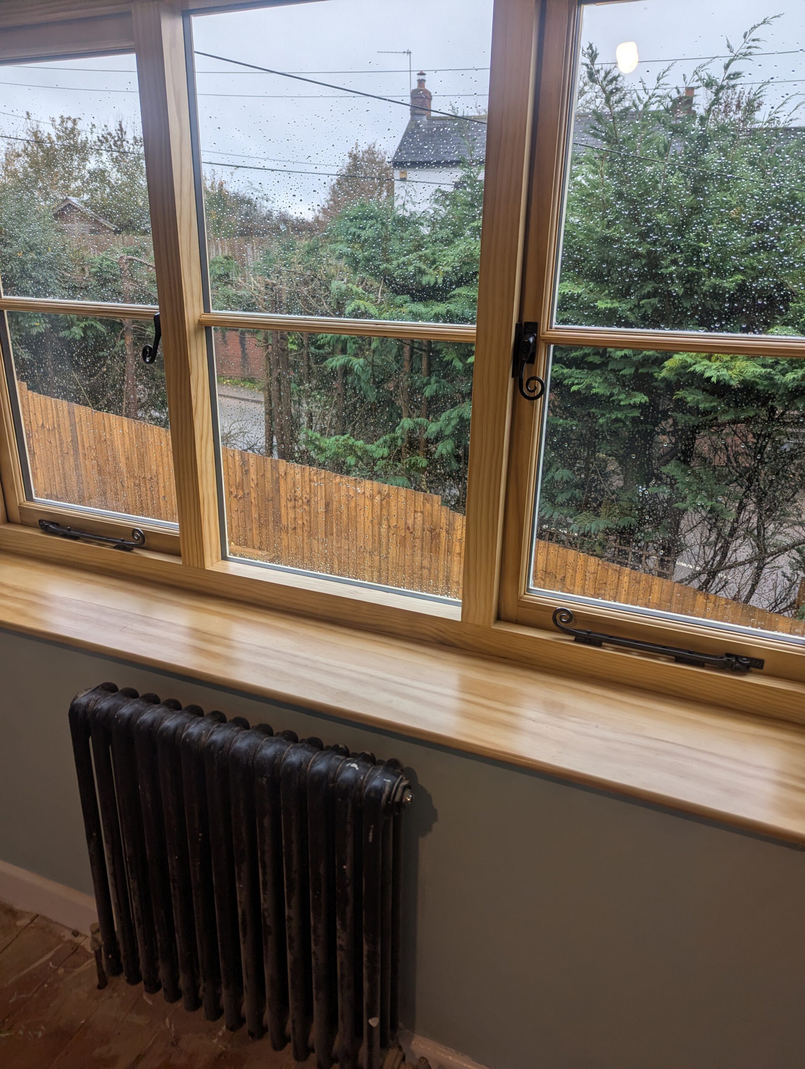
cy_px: 534
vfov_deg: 71.5
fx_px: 742
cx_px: 402
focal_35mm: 24
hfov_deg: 56.9
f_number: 1.85
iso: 39
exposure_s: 1/119
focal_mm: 6.81
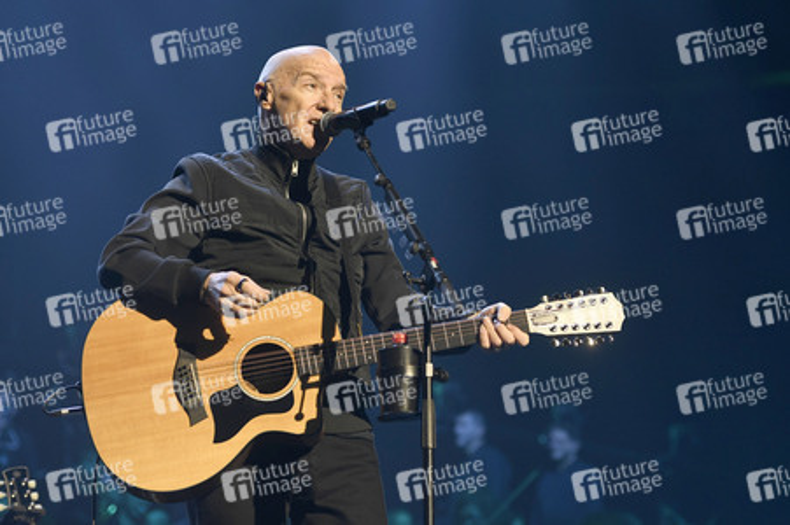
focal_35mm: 92
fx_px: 2017
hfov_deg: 22.2
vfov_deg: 14.8
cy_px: 262
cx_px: 395
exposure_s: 1/500
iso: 1600
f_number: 4
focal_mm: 92
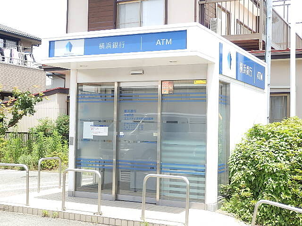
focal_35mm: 63
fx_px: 550
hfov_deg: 30.7
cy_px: 113
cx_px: 151
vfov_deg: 23.3
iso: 80
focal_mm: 11.1
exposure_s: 1/200
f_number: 4.6
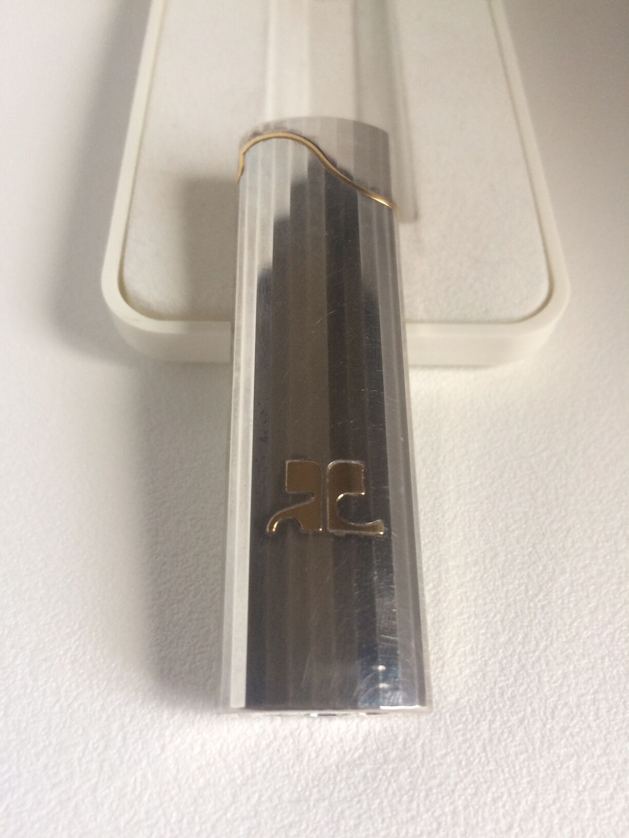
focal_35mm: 29
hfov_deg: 48.2
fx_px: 703
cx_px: 314
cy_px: 419
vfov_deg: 61.7
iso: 64
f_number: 2.2
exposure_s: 1/33
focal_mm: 4.15
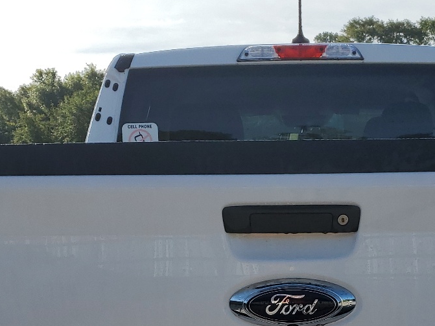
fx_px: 779
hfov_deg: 30.8
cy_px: 360
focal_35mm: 62
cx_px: 307
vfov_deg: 22.3
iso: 50
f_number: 1.5
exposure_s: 1/5000
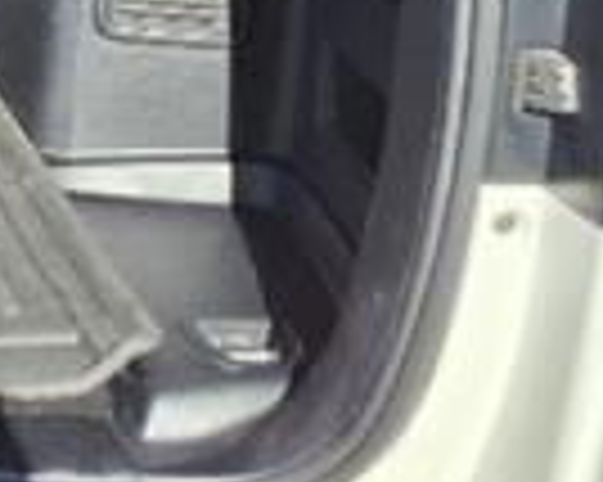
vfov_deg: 11.8
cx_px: -788
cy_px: -212
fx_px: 2247
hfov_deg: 12.4
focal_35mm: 126
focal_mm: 3.58
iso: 40
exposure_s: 1/526
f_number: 1.9
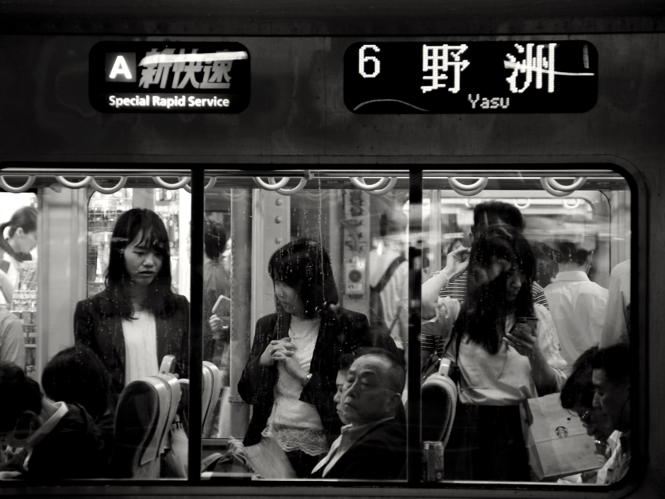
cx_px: 300
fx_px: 4072
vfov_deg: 7.0
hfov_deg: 9.3
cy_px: 250
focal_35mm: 212
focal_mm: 130
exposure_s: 1/10
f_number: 5.6
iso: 200
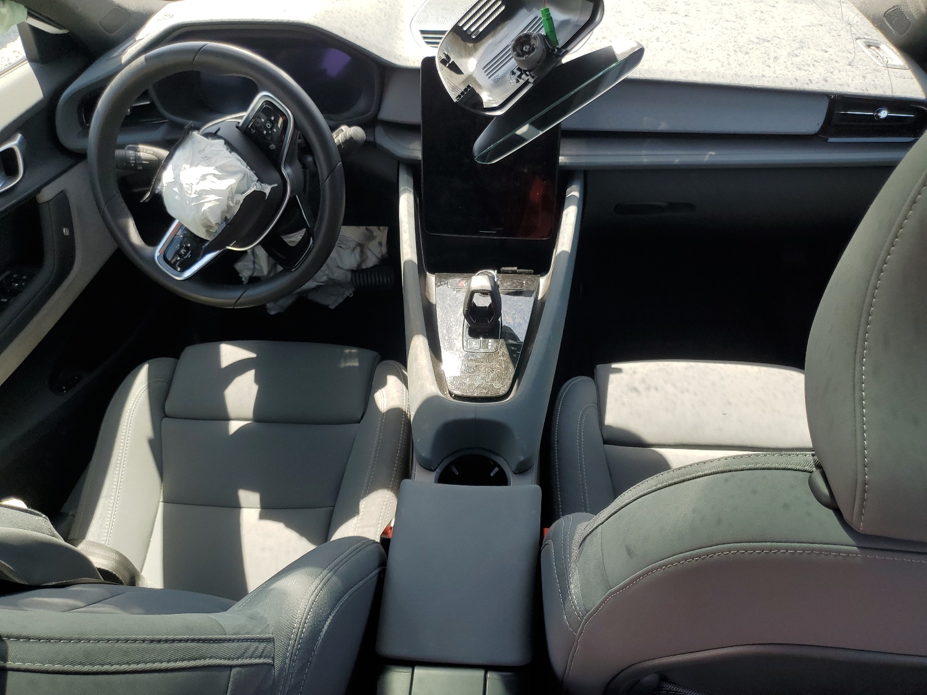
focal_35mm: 26
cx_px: 464
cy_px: 348
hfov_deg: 67.3
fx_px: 696
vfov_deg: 53.1
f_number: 1.5
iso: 50
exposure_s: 1/400
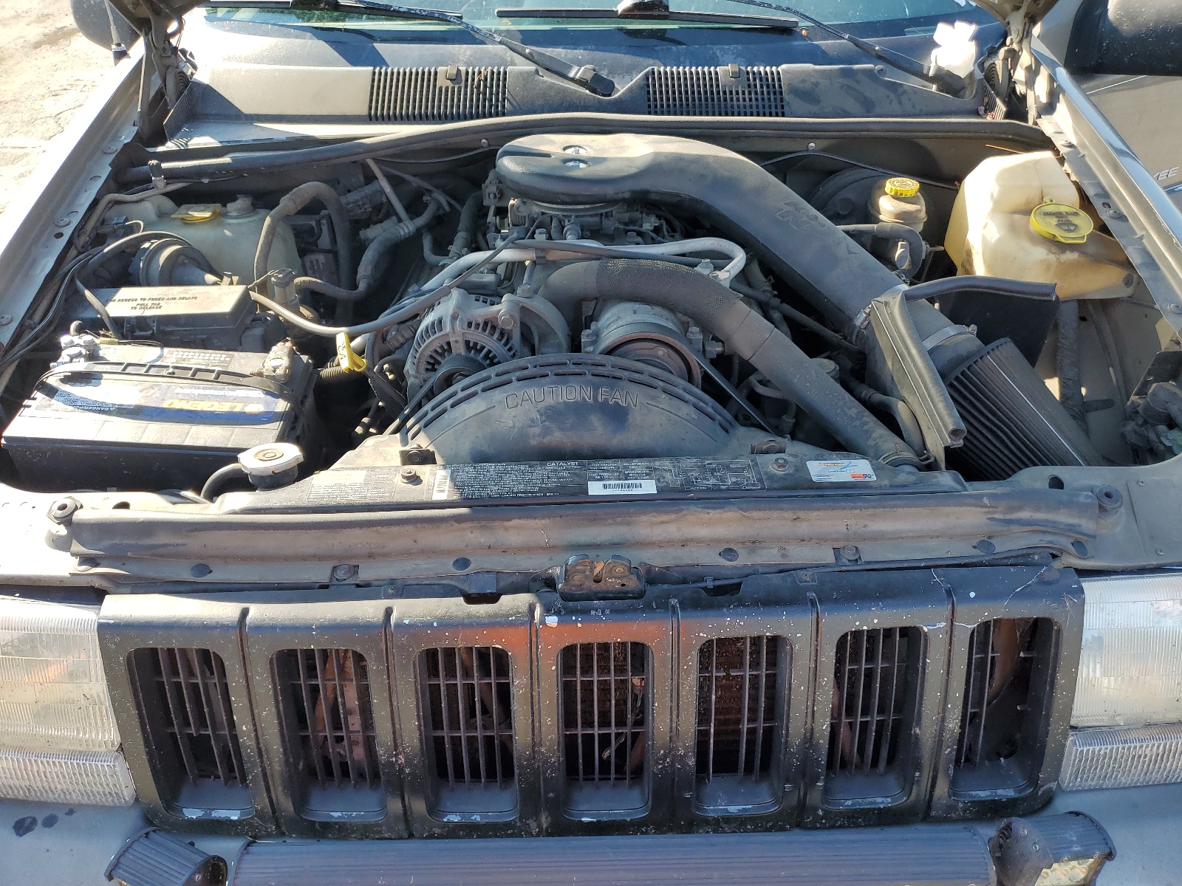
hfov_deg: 67.3
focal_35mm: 26
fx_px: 888
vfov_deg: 53.1
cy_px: 443
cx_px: 591
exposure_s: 1/625
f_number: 1.5
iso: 50
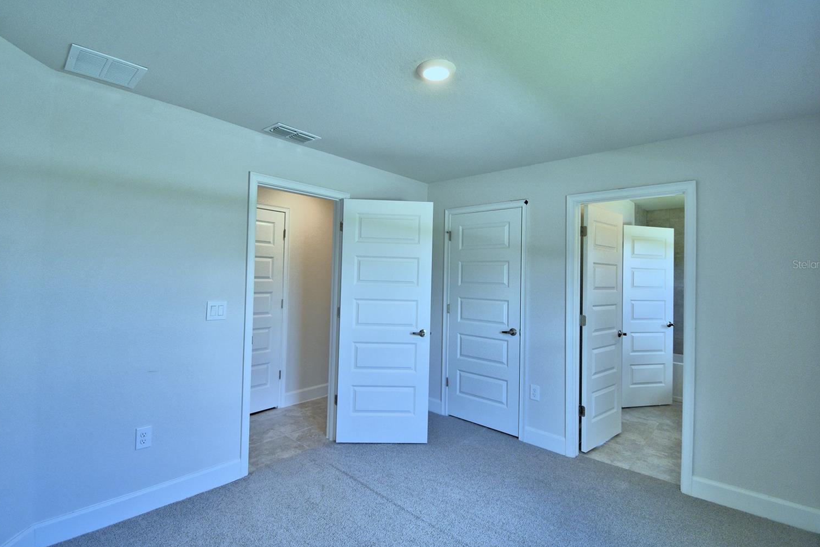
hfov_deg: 96.7
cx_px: 404
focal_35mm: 16
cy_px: 264
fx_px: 364
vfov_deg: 73.7
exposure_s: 1/125
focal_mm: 10
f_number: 4.5
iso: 320
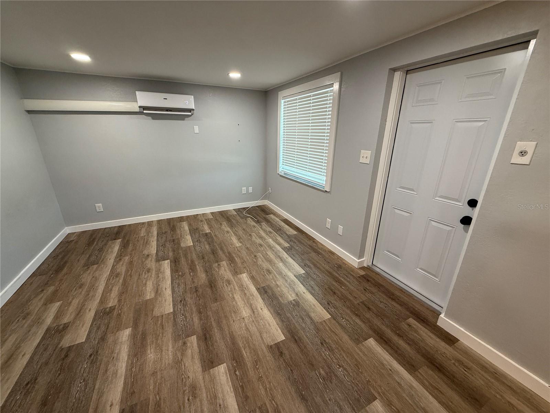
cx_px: 275
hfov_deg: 102.1
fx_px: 222
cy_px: 206
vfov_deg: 85.7
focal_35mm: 14
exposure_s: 1/60
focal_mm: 2.22
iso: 200
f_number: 2.2
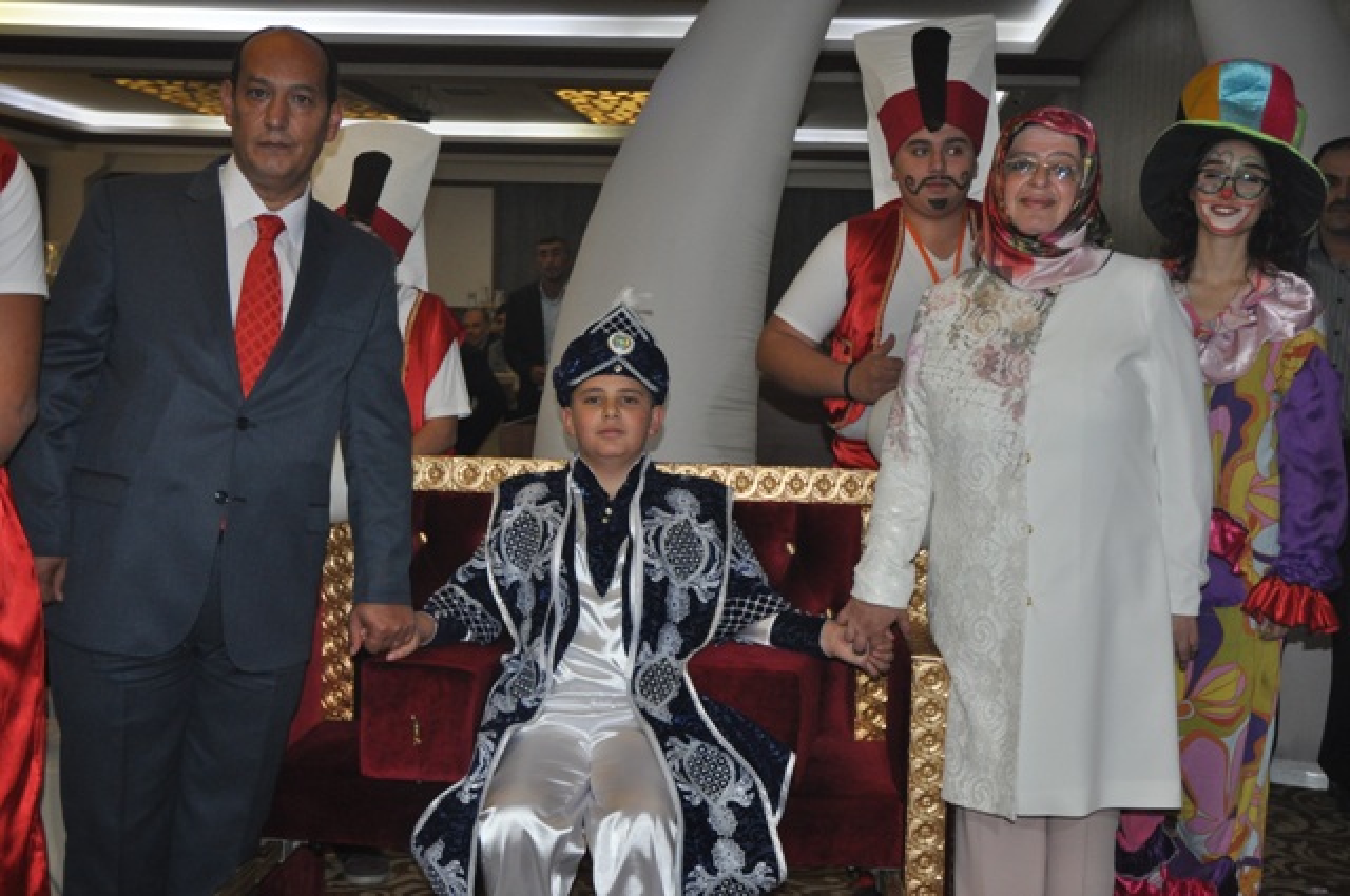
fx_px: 1910
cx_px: 675
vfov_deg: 26.4
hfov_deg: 38.9
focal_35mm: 51
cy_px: 448
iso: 800
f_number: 4
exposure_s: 1/60
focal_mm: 34
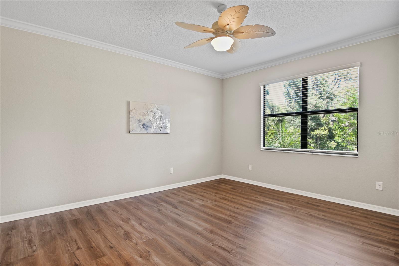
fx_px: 199
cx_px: 200
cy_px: 133
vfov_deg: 67.3
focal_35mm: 18
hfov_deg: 90.0
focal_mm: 12
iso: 250
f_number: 5.6
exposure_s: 1/5
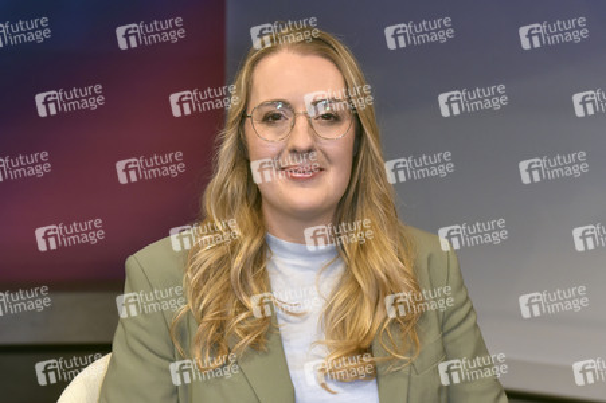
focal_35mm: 62
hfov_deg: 32.4
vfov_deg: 21.9
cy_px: 202
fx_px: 1043
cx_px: 303
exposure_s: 1/160
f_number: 5.6
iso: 1250
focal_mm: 62
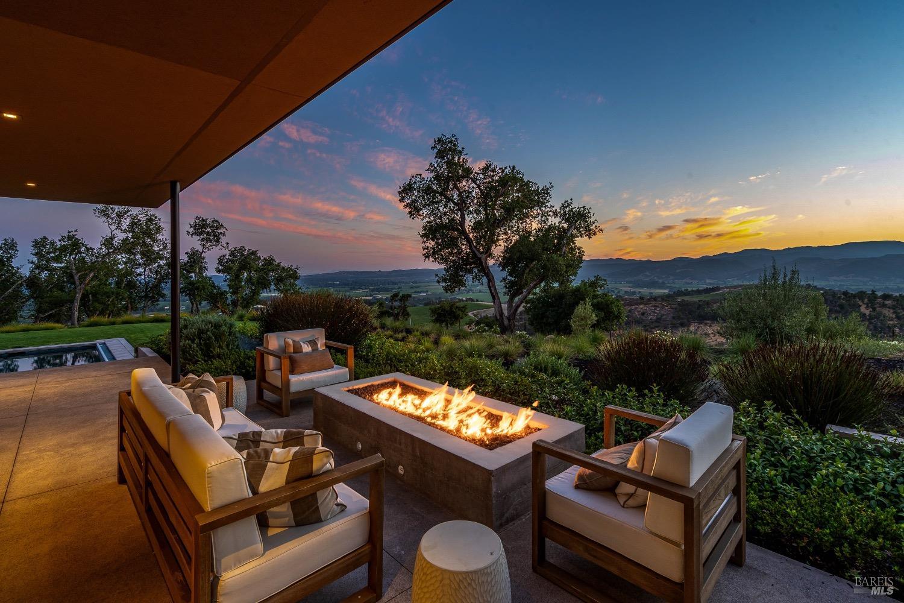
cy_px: 302
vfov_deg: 73.7
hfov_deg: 96.7
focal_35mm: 16
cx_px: 452
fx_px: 402
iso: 320
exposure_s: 1/3
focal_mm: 16
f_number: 11
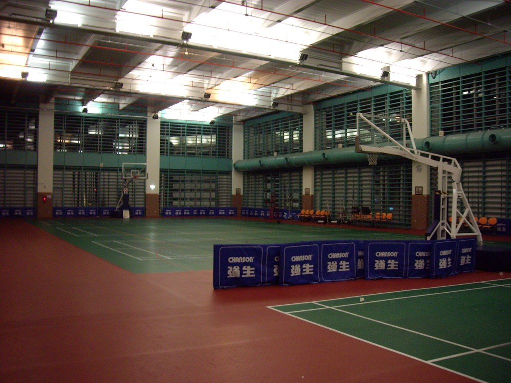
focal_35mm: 38
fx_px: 561
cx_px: 256
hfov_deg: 49.0
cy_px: 192
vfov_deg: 37.7
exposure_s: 1/4
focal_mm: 6.2
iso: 200
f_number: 2.7
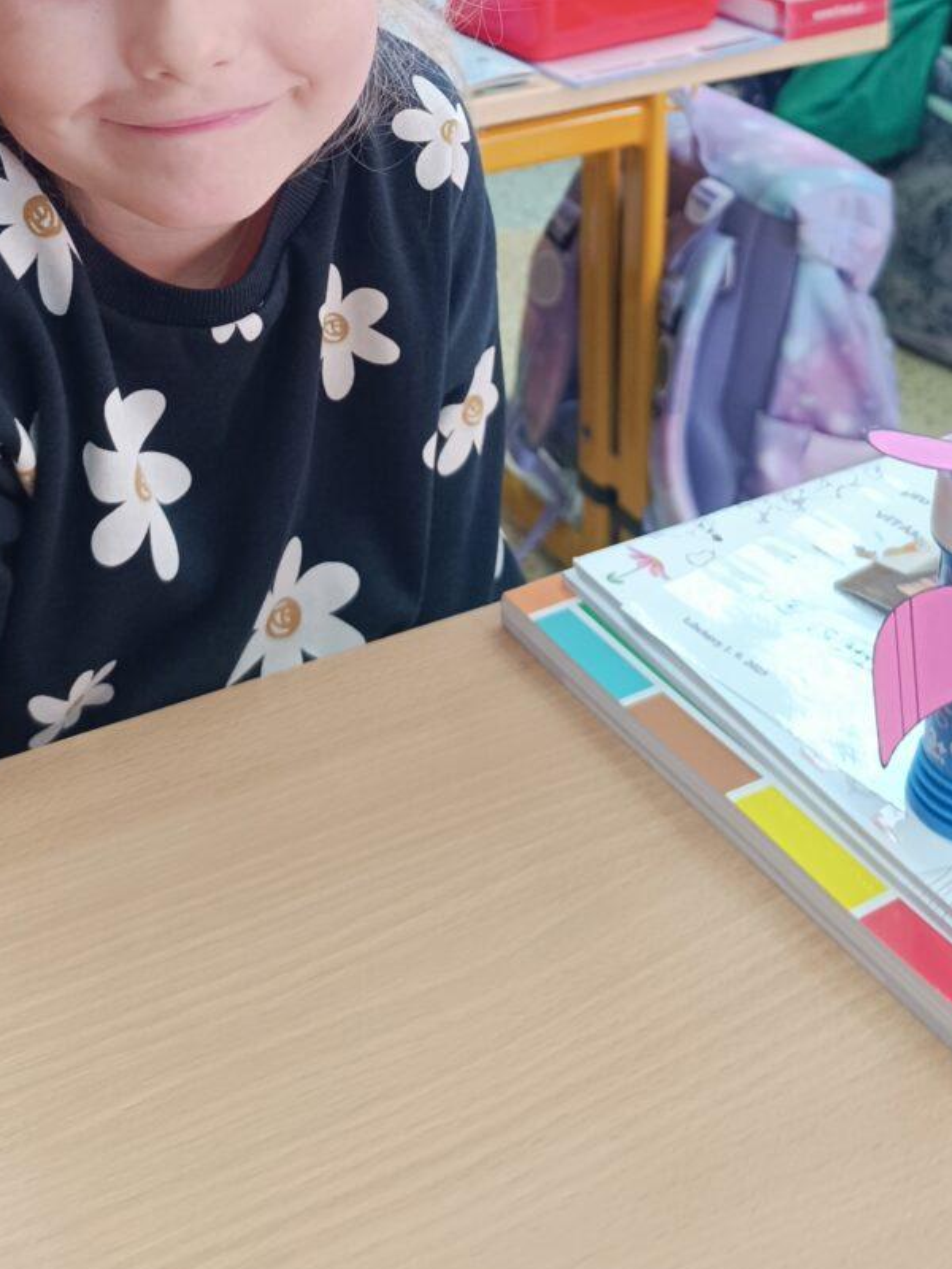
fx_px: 1760
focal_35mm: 48
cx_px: 330
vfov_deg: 36.3
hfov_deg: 30.1
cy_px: 49
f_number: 1.65
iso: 595
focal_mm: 6.14
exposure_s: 1/100
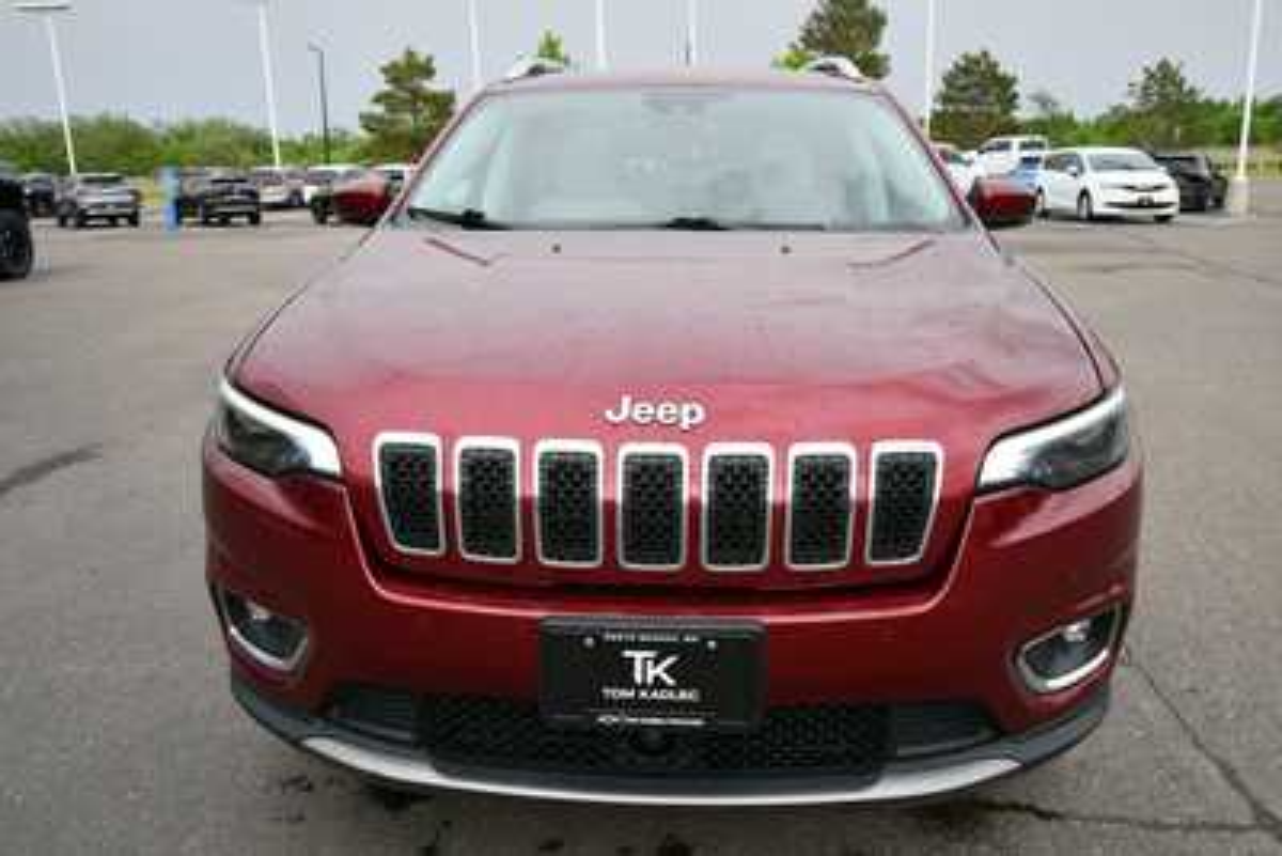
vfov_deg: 43.6
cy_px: 428
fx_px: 1069
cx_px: 641
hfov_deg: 61.9
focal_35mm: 30
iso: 280
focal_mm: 20
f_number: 5.6
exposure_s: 1/250
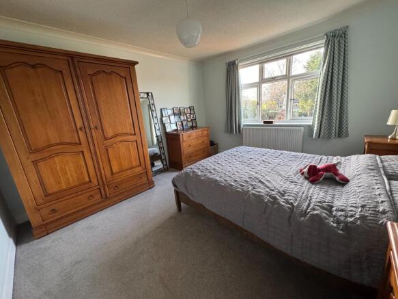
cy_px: 150
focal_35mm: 14
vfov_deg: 85.7
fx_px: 161
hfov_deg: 102.1
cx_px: 199
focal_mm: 2.22
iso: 320
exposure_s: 1/98
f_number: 2.2
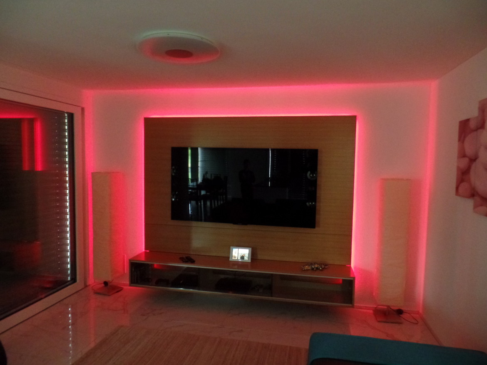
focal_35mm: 23
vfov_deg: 58.9
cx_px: 244
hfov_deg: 73.9
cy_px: 182
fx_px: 324
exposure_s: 1/15
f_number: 2.8
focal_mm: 4.1
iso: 800
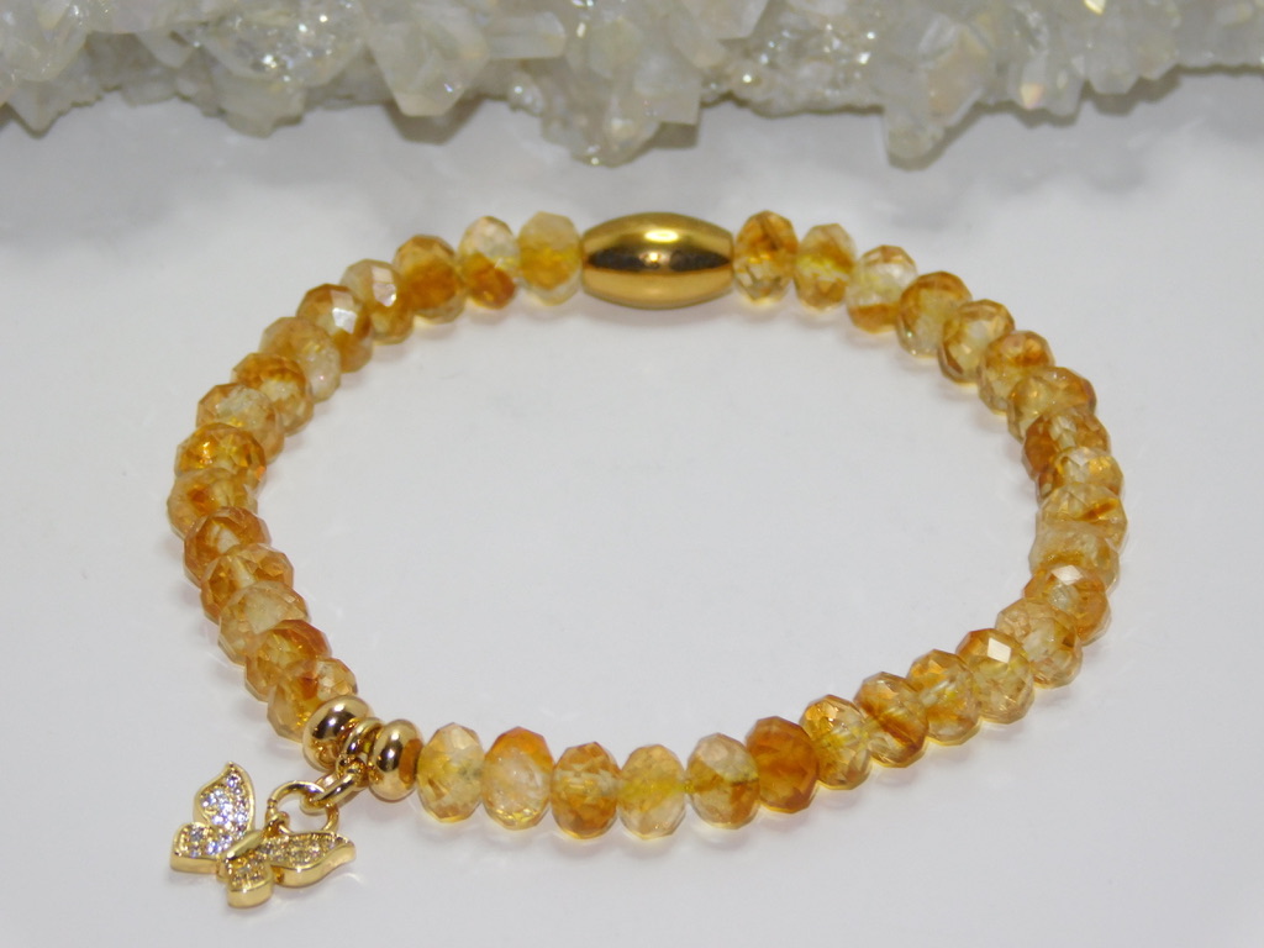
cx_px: 632
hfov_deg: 8.5
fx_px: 8471
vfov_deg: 6.4
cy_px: 474
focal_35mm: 232
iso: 200
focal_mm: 41.3
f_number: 5.6
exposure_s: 1/60
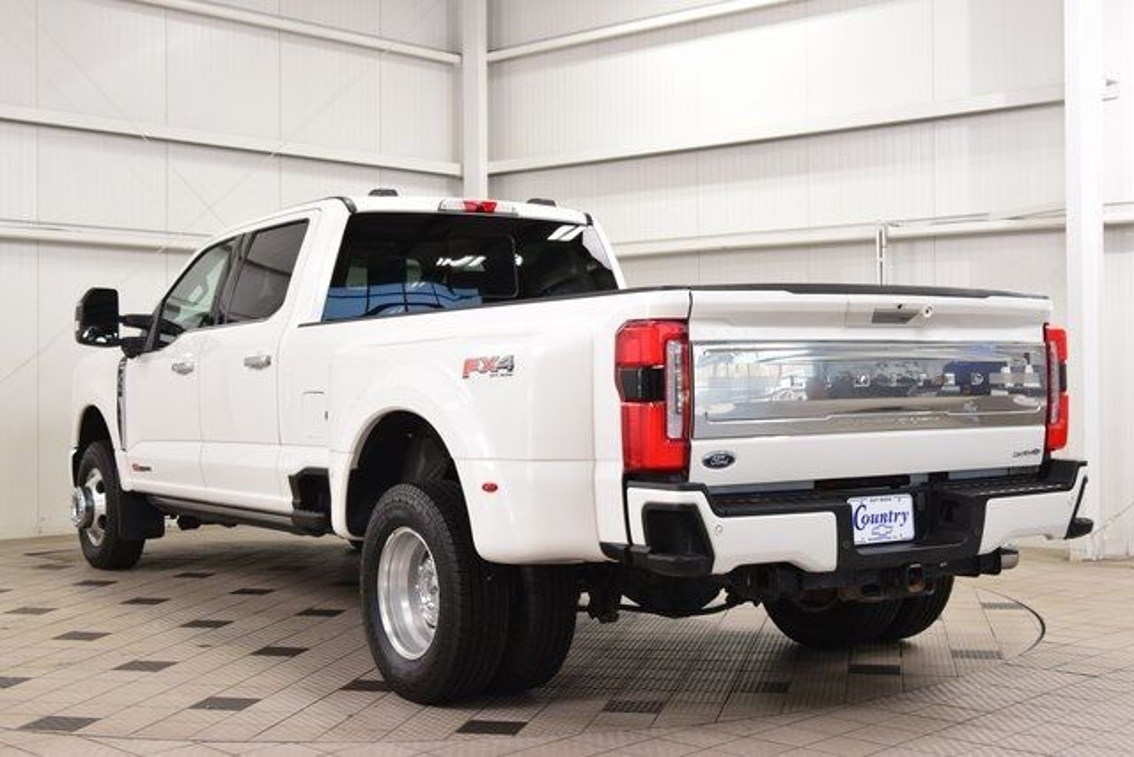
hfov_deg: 38.9
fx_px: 1607
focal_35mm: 51
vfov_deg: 26.5
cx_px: 567
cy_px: 378
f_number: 8
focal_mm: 34
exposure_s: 1/60
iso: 1400
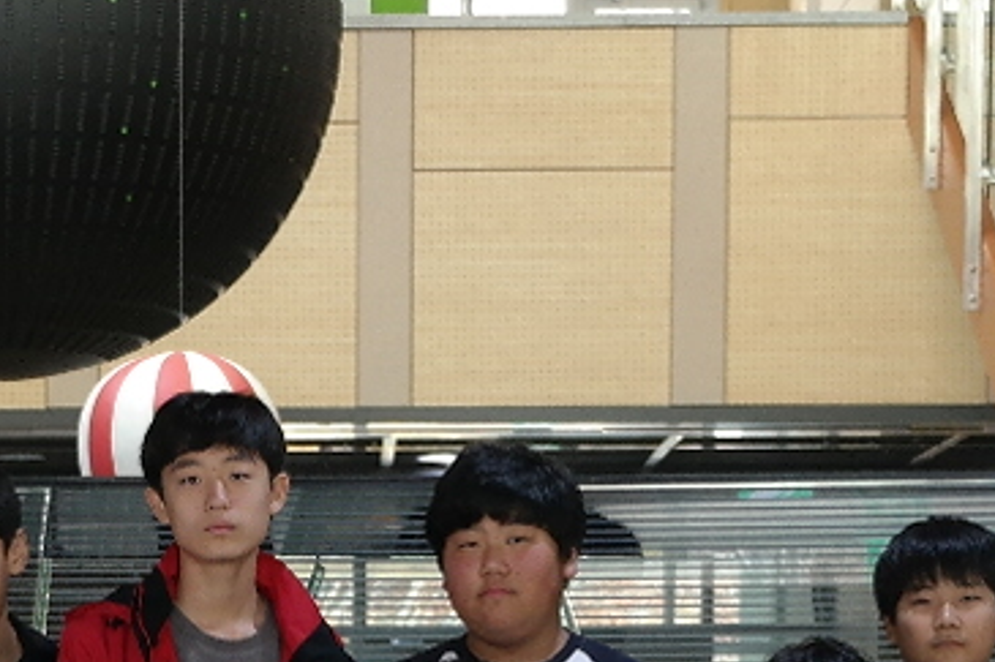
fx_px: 3923
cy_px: 1117
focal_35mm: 142
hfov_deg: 14.4
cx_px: 204
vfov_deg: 9.3
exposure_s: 1/40
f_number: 3.5
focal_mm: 20
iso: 800
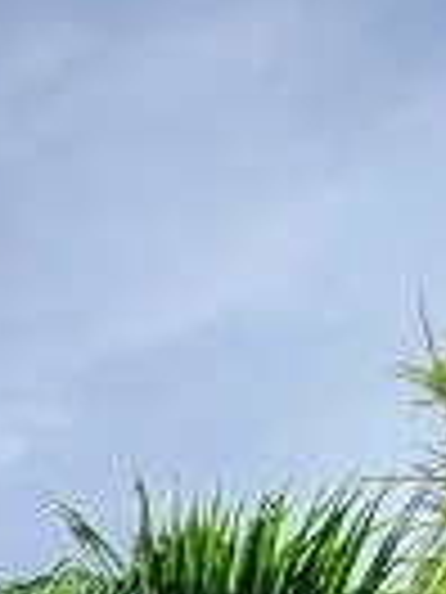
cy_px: 1282
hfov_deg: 7.4
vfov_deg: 14.8
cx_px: -1514
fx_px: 1735
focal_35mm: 101
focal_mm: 1.8
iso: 50
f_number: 2.2
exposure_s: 1/1456
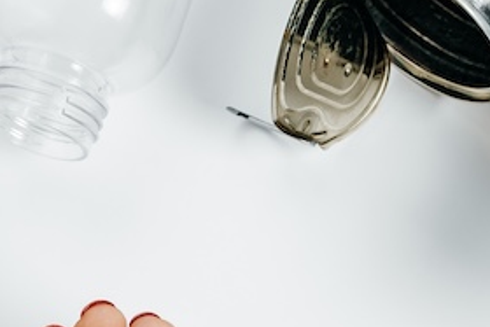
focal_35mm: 125
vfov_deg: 10.8
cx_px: 228
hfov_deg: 16.4
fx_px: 1702
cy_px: 382
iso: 200
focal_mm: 23
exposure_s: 1/250
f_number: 4.5
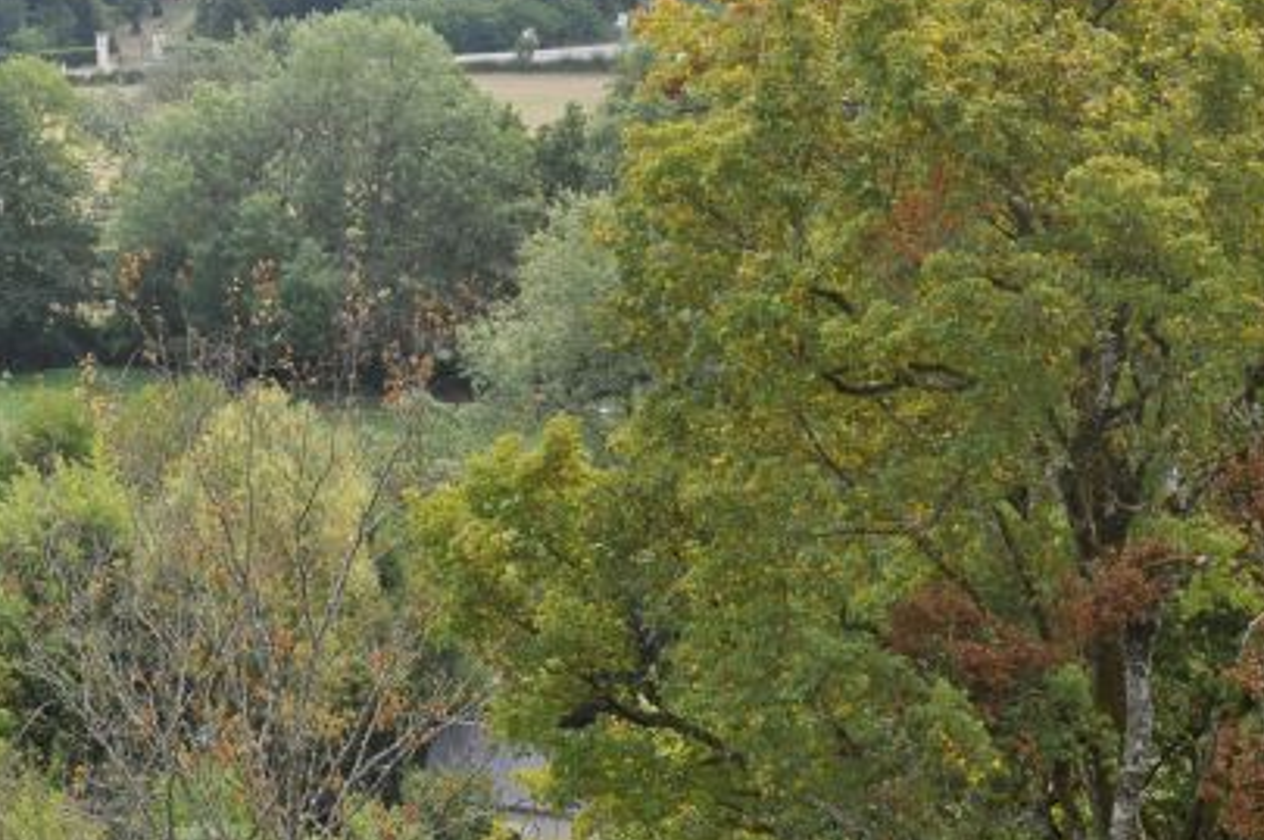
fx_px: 3191
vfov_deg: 14.7
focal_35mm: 91
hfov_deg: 21.7
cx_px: 44
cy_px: -34
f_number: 8
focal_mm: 24
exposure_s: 1/250
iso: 200
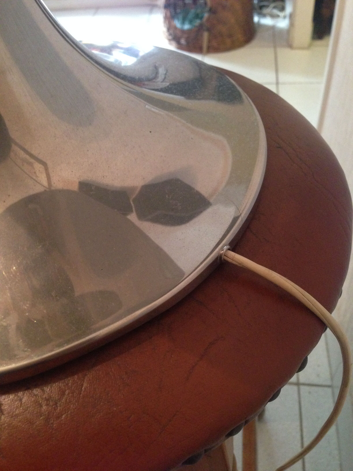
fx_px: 449
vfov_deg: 55.4
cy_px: 236
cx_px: 176
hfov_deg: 42.9
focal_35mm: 33
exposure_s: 1/15
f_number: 2.4
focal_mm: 4.12
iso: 400
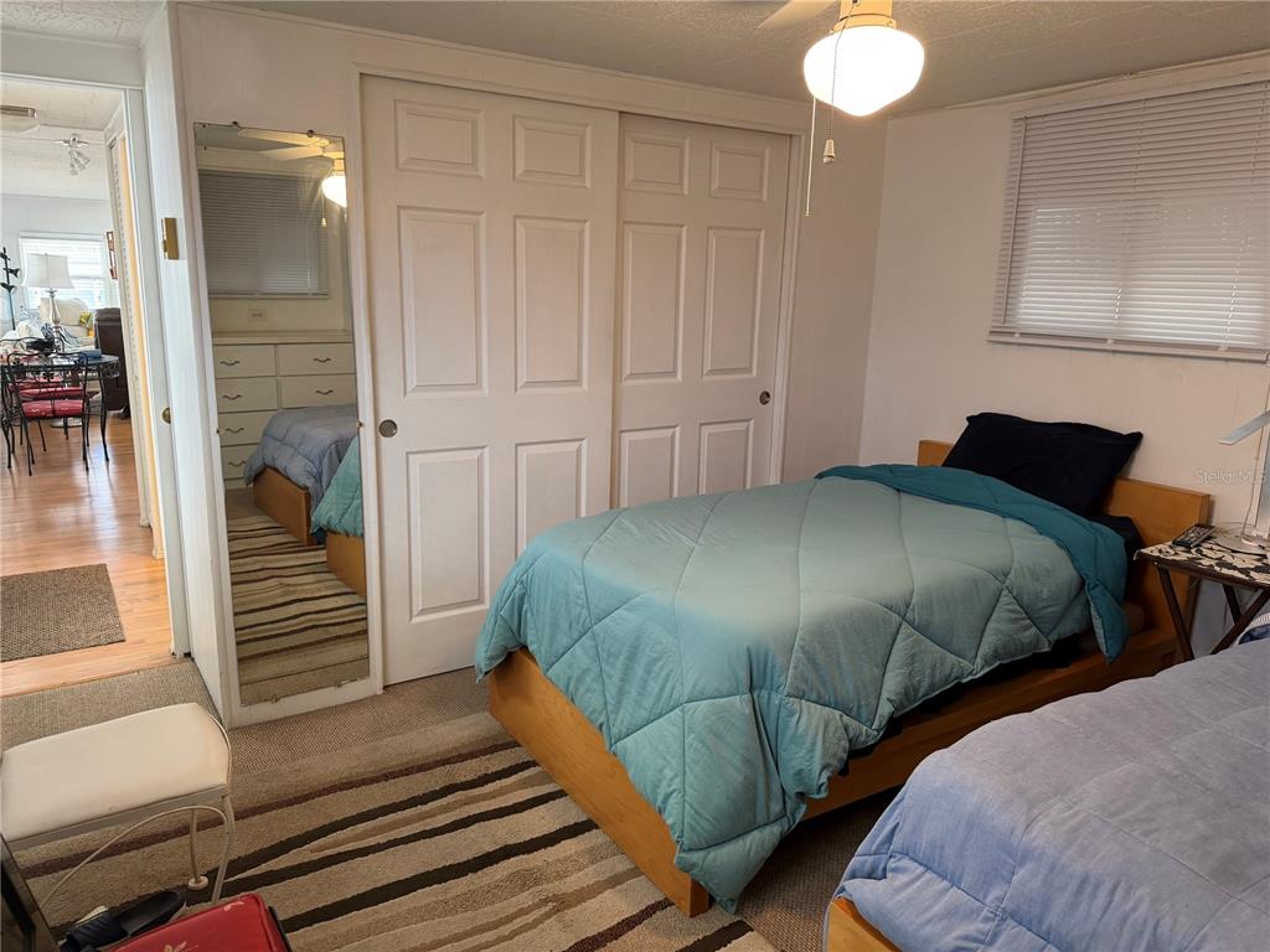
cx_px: 635
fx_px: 881
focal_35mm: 24
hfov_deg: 71.6
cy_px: 476
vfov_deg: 56.8
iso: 200
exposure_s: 1/60
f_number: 1.78
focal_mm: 6.76
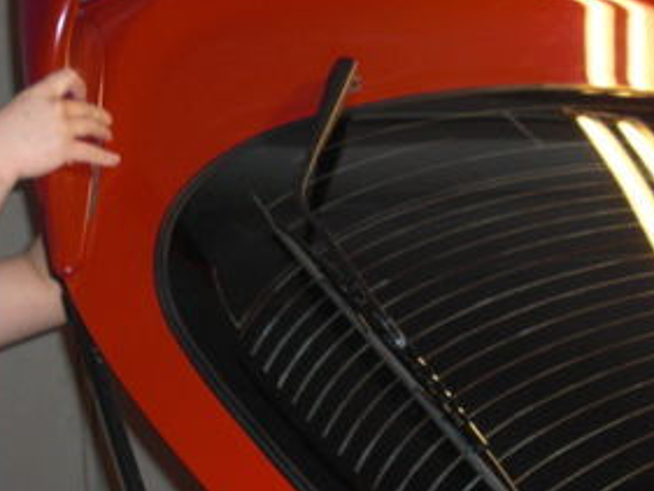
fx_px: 1550
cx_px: 458
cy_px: 233
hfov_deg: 23.7
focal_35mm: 82
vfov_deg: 18.0
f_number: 2.8
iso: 200
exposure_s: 1/60
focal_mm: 6.3
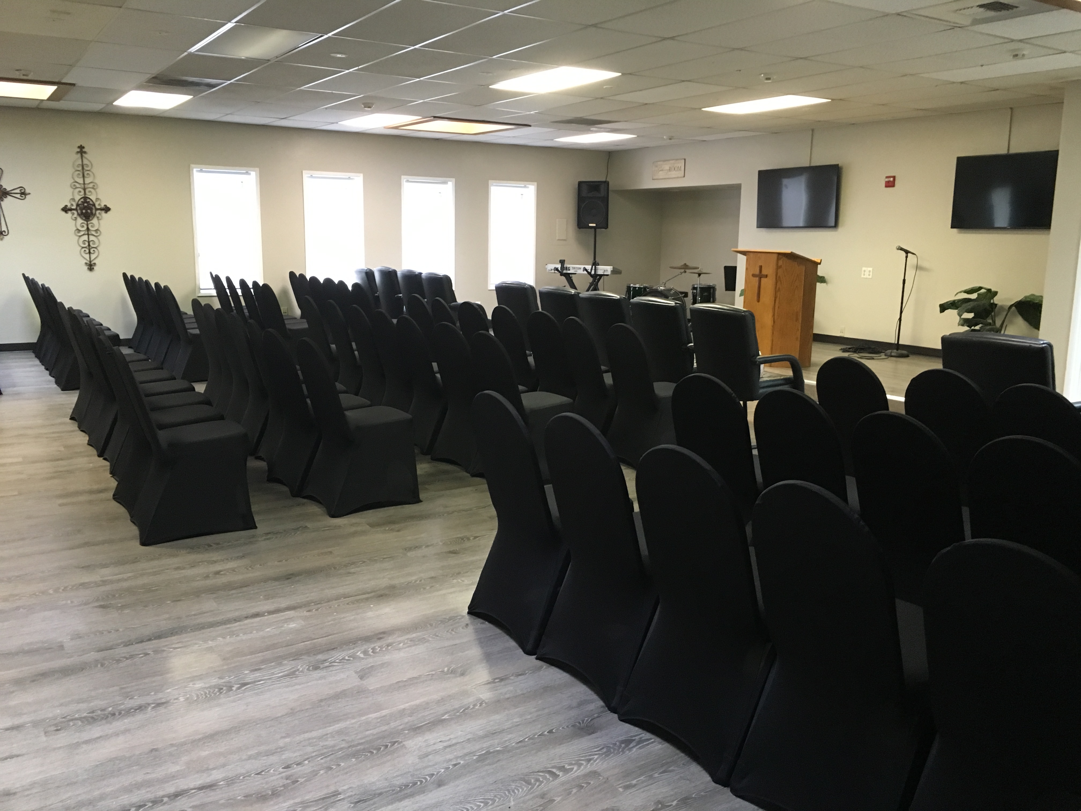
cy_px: 406
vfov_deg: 48.2
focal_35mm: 29
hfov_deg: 61.7
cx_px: 540
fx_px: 906
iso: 200
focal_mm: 4.15
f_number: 2.2
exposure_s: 1/15
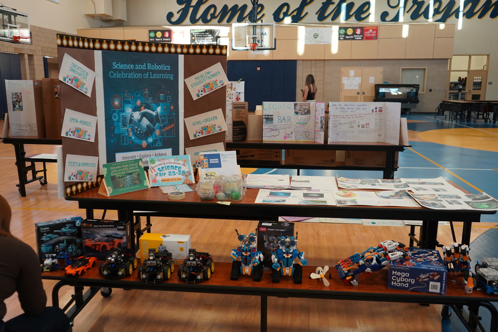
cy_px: 166
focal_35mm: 30
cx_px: 249
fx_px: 415
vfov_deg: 43.6
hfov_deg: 61.9
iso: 1250
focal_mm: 30
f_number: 4
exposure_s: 1/160
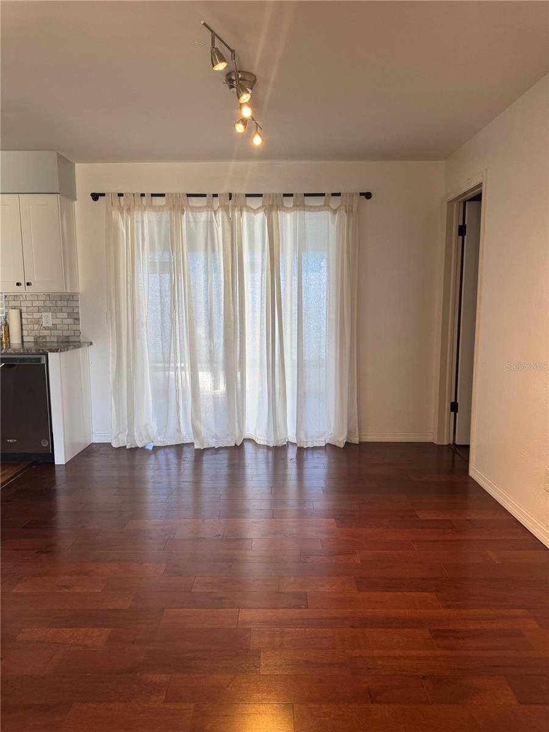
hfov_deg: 56.8
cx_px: 274
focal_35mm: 24
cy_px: 366
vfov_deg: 71.6
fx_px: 508
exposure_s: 1/120
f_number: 1.78
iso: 160
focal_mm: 6.76
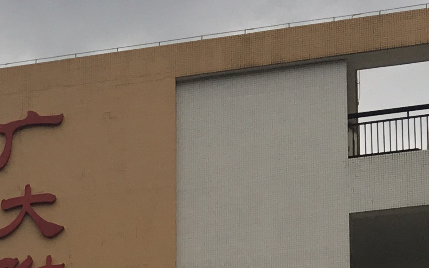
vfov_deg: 9.3
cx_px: -107
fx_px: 1497
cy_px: 613
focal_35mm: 128
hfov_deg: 15.6
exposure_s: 1/50
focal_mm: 4.15
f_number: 2.2
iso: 32
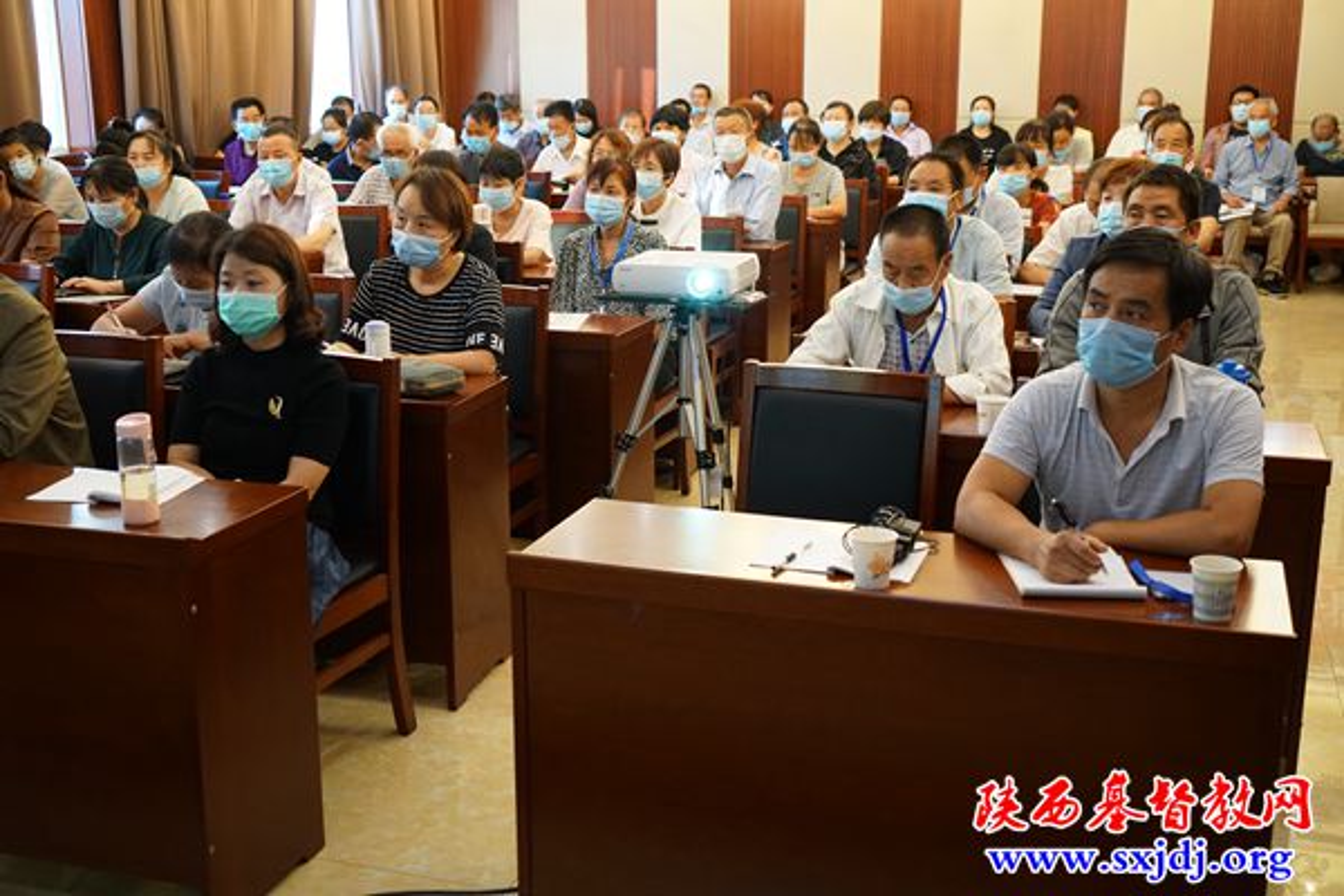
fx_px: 1493
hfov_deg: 48.5
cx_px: 672
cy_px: 448
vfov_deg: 33.4
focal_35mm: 40
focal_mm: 40
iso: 5000
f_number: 4
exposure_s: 1/160
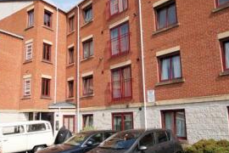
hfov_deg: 55.7
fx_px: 216
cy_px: 78
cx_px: 104
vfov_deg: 38.9
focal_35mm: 34
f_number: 2.8
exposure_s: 1/2000
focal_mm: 14
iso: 100
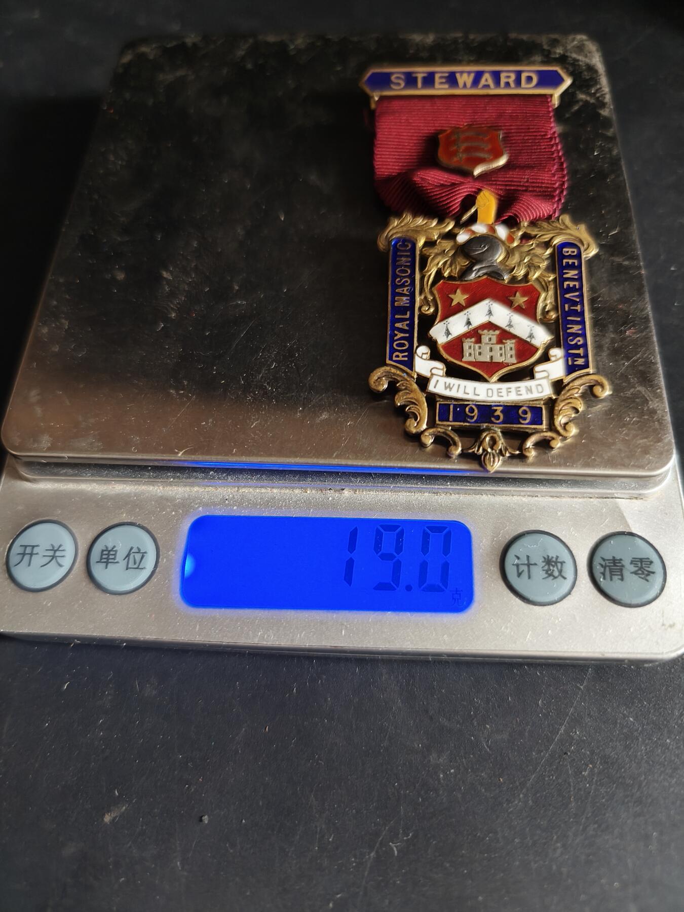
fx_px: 606
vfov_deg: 73.9
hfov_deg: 58.9
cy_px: 456
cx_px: 342
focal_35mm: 23
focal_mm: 6.06
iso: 500
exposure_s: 1/62
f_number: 1.6
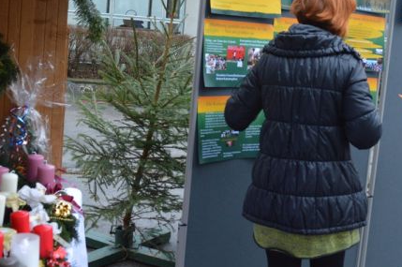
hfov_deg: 35.4
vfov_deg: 24.1
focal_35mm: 56
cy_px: 110
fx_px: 625
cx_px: 262
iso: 400
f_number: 6.3
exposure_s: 1/30
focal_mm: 20
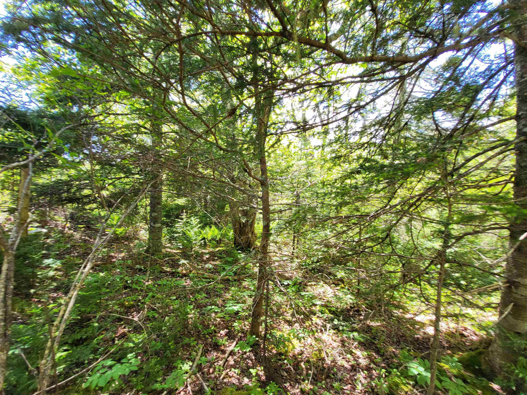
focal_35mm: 13
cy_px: 198
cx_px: 264
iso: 64
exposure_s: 1/120
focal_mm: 1.74
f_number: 2.2
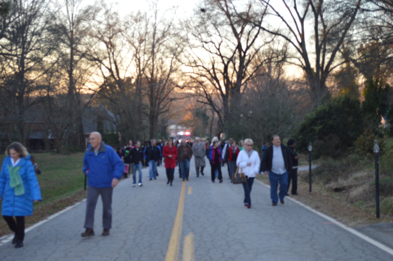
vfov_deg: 22.6
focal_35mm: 60
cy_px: 130
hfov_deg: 33.4
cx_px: 196
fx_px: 654
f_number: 5.3
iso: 400
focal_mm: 40
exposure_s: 1/100
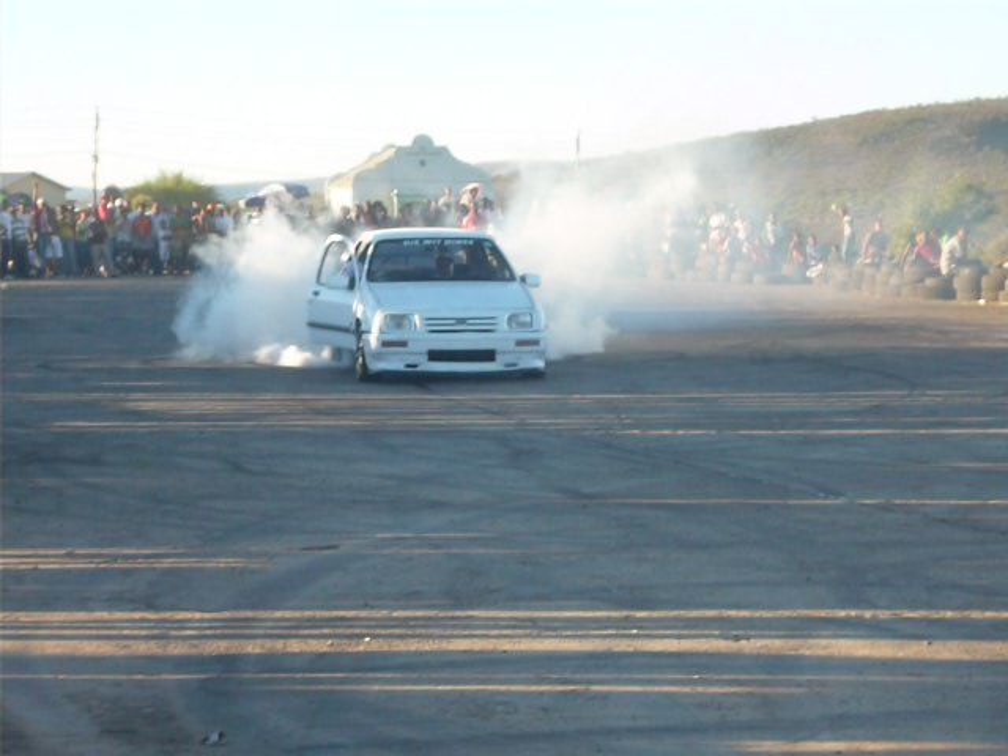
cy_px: 378
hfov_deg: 19.6
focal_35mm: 100
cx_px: 504
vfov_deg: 14.8
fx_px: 2912
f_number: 14
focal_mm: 16.5
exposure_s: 1/40
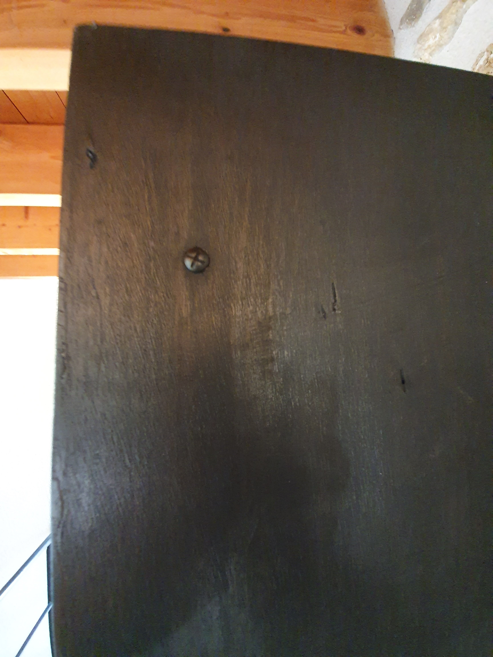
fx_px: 247
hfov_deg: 89.9
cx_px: 246
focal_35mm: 13
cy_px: 328
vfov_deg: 106.2
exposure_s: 1/24
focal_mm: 1.8
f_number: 2.2
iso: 640
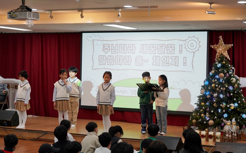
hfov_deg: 27.5
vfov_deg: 17.4
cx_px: 122
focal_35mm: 75
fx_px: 503
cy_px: 77
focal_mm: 70
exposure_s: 1/160
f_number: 4
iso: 640
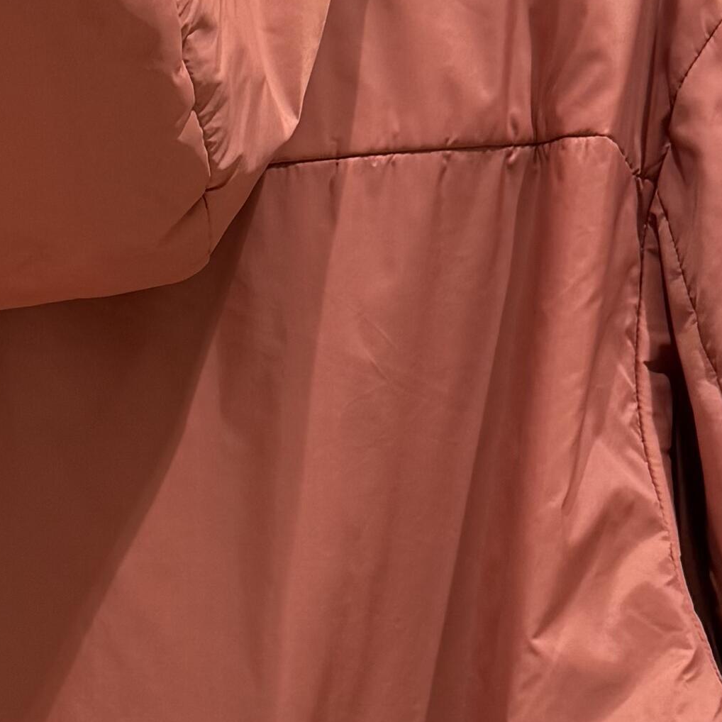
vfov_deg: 14.4
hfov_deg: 14.4
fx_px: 2808
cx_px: -1
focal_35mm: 119
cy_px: 770
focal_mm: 6.76
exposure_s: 1/120
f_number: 1.78
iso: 100
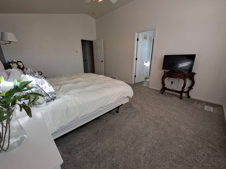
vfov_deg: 89.9
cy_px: 83
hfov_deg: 106.2
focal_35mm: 13
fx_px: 85
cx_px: 111
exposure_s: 1/418
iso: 53
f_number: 1.7
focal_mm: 2.02
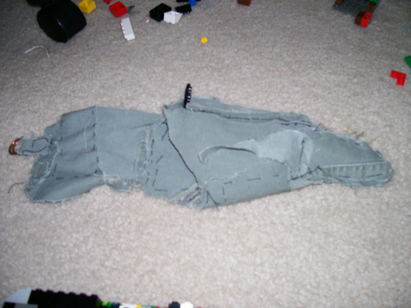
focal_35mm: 34
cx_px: 206
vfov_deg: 41.8
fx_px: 404
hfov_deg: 54.0
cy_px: 154
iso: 140
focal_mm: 5.6
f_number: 2.7
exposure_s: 1/112
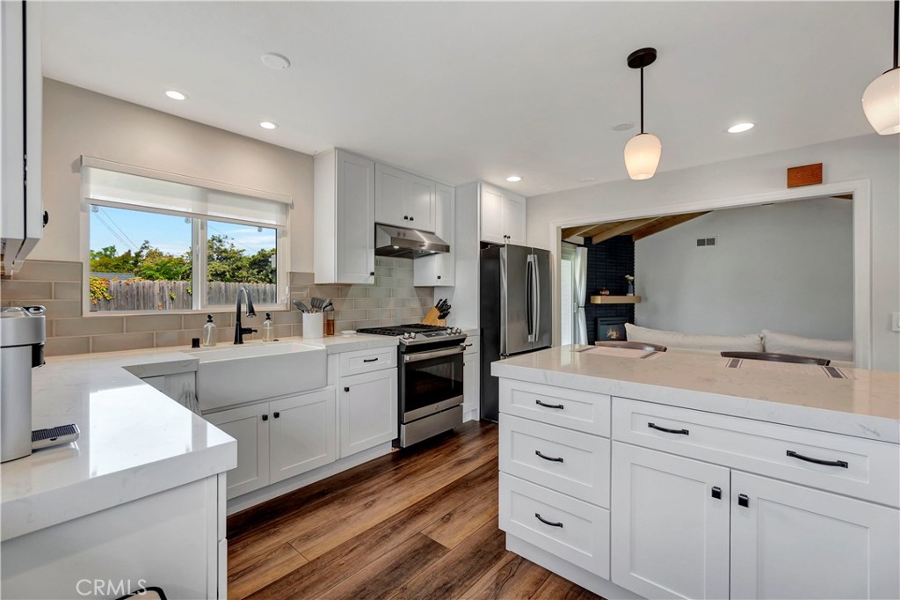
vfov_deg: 77.3
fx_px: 375
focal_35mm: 15
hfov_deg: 100.4
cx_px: 450
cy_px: 300
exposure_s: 1/13
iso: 100
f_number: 5.6
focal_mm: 10
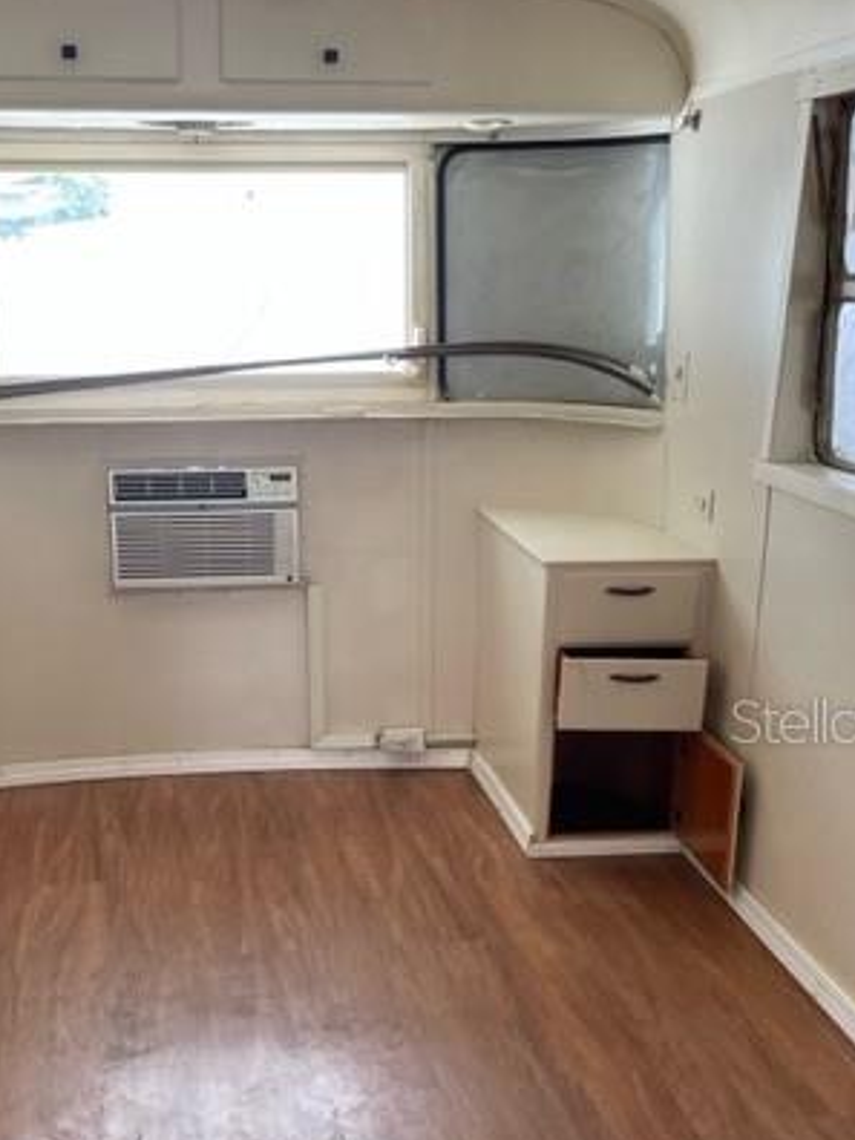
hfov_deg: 34.1
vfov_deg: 44.4
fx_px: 1383
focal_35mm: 42
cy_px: 720
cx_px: 311
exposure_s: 1/120
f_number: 1.6
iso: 100
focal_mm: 4.2
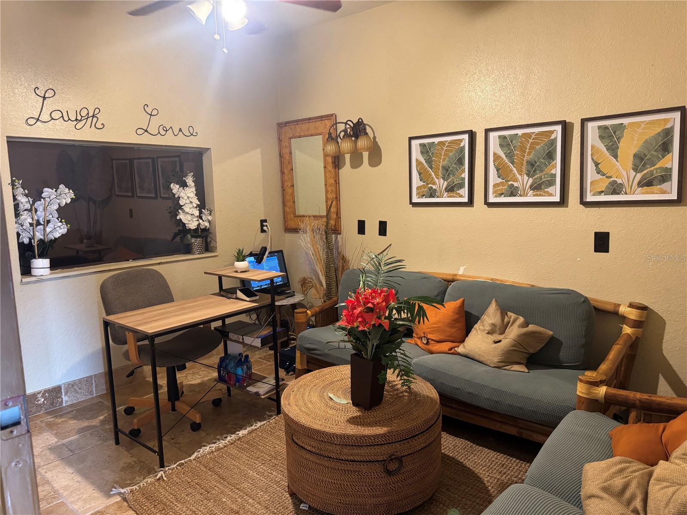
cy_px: 258
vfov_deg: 56.8
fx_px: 476
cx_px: 344
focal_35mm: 24
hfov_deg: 71.6
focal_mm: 6.76
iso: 640
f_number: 1.78
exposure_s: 1/60
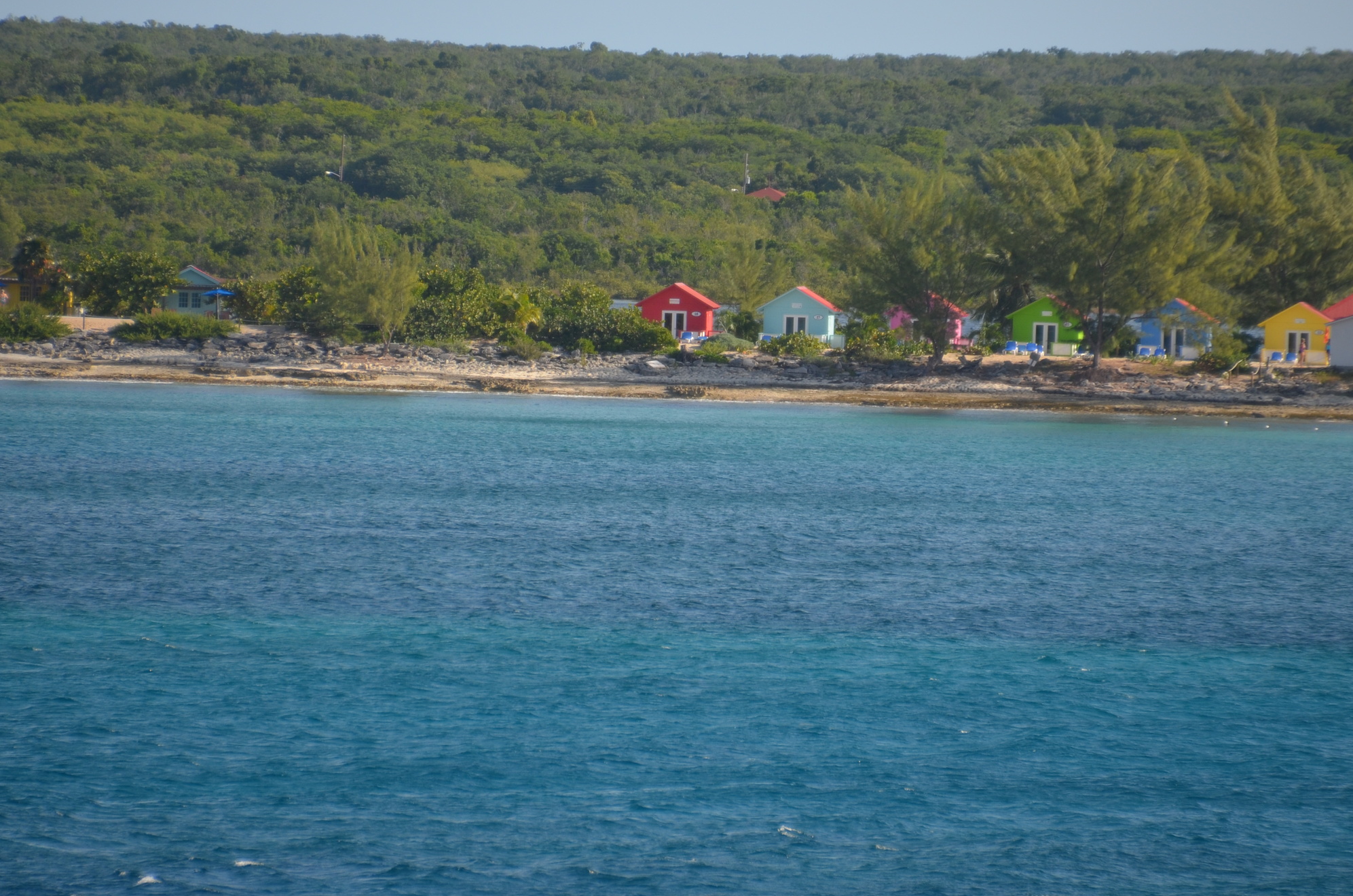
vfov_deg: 2.7
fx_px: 19053
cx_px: 626
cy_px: 356
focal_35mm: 508
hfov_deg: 4.1
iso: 200
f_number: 7.1
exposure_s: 1/800
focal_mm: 270
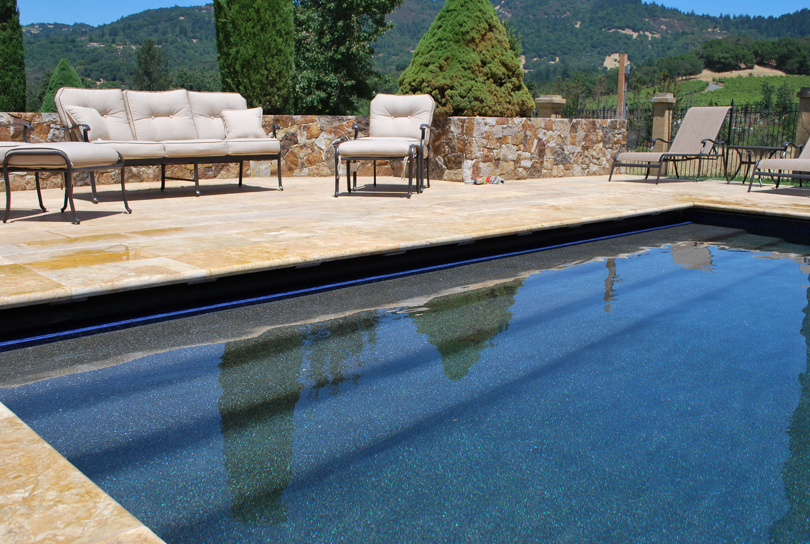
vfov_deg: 40.1
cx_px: 405
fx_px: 744
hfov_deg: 57.1
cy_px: 272
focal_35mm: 33
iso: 100
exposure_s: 1/250
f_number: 8
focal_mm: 22
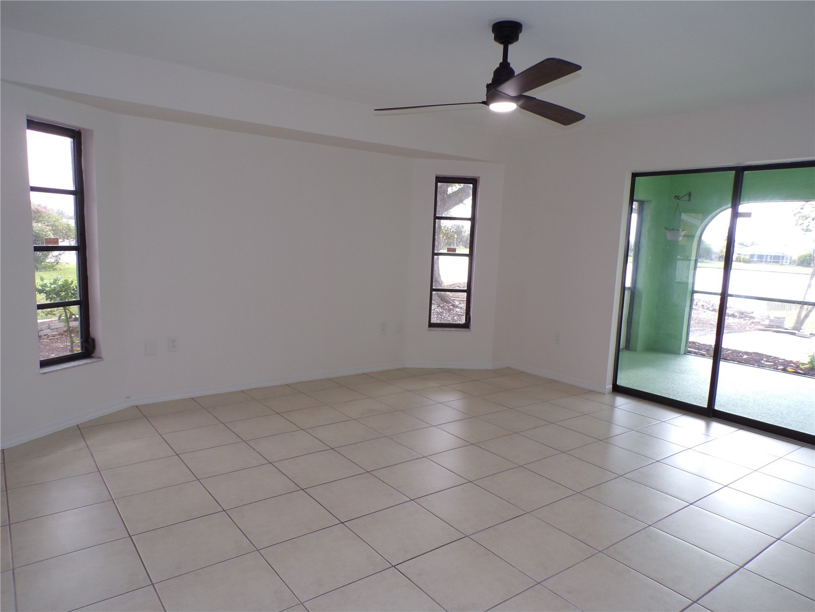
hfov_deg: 71.6
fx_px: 565
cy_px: 306
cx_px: 408
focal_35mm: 24
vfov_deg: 56.8
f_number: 4.3
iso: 80
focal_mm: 4.3
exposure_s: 1/34
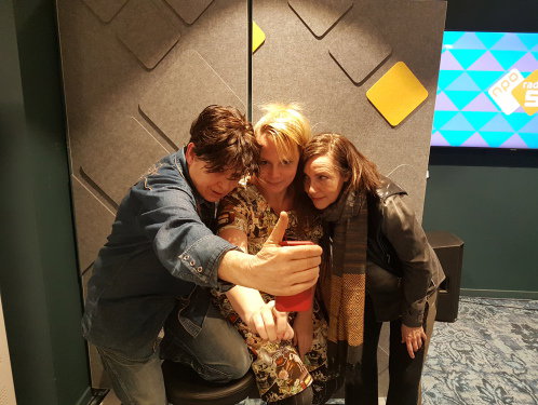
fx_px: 405
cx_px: 269
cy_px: 202
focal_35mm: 26
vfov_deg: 53.2
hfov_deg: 67.2
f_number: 1.7
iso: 250
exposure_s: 1/25
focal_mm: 4.2
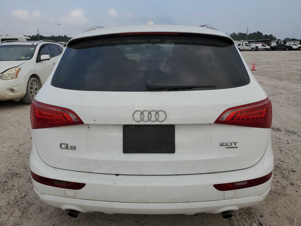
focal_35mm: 26
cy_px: 113
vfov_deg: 53.1
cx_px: 150
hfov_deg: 67.3
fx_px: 226
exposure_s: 1/2500
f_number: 1.5
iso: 50
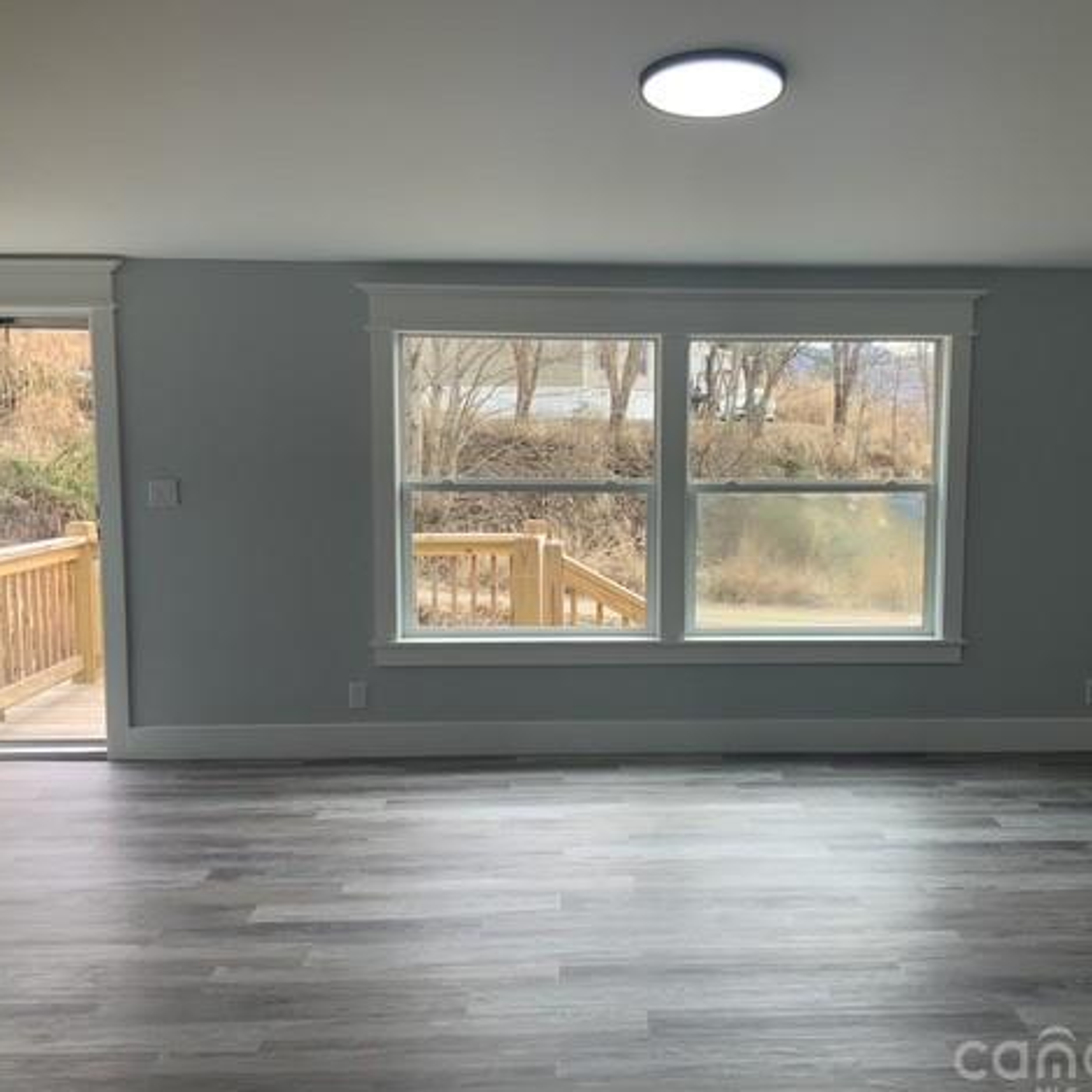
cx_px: 647
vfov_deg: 47.2
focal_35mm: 35
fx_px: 1249
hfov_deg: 47.0
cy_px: 556
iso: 32
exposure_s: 1/120
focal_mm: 3
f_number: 1.8
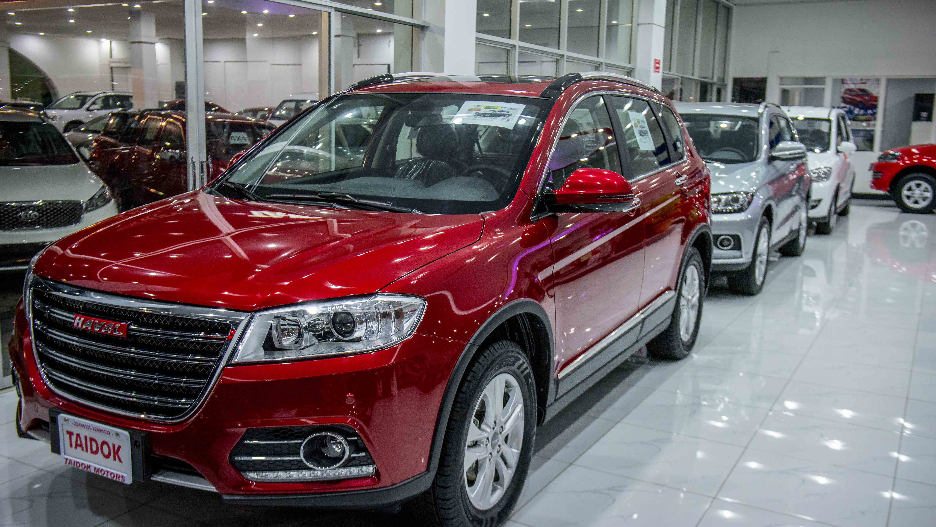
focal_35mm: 34
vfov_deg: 34.6
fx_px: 844
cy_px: 243
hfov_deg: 58.0
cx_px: 467
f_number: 5
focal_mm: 32
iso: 3200
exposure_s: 1/250
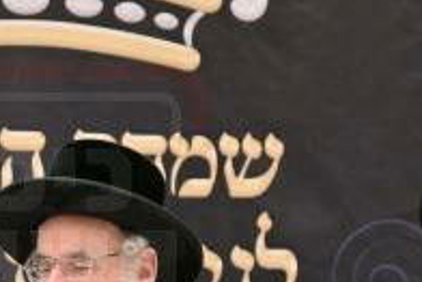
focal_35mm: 785
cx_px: 28
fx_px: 9208
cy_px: 302
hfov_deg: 2.6
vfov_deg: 1.8
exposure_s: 1/400
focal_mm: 150
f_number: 2.8
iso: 320
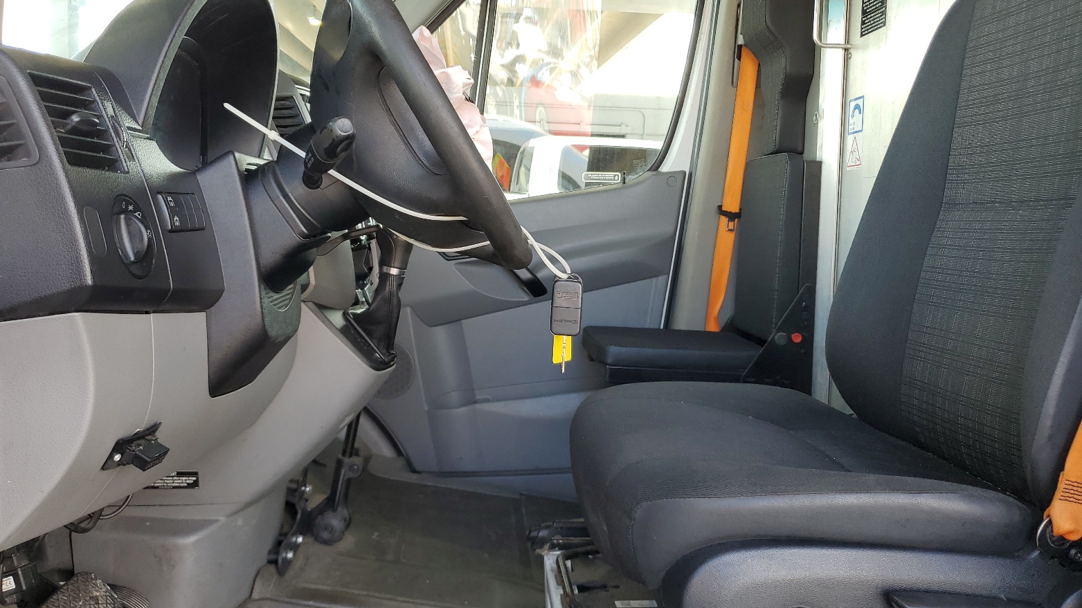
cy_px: 305
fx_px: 832
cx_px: 534
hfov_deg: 66.1
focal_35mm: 29
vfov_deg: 40.2
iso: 50
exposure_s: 1/175
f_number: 1.5
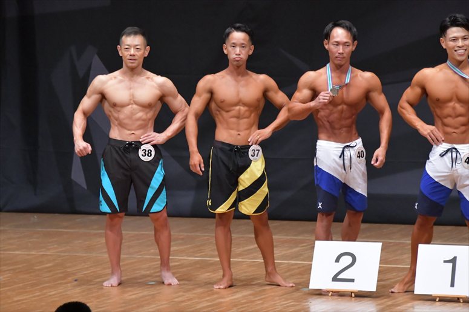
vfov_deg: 4.6
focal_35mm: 300
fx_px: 3906
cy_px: 156
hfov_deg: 6.9
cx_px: 234
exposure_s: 1/400
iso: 6400
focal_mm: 200
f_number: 5.6
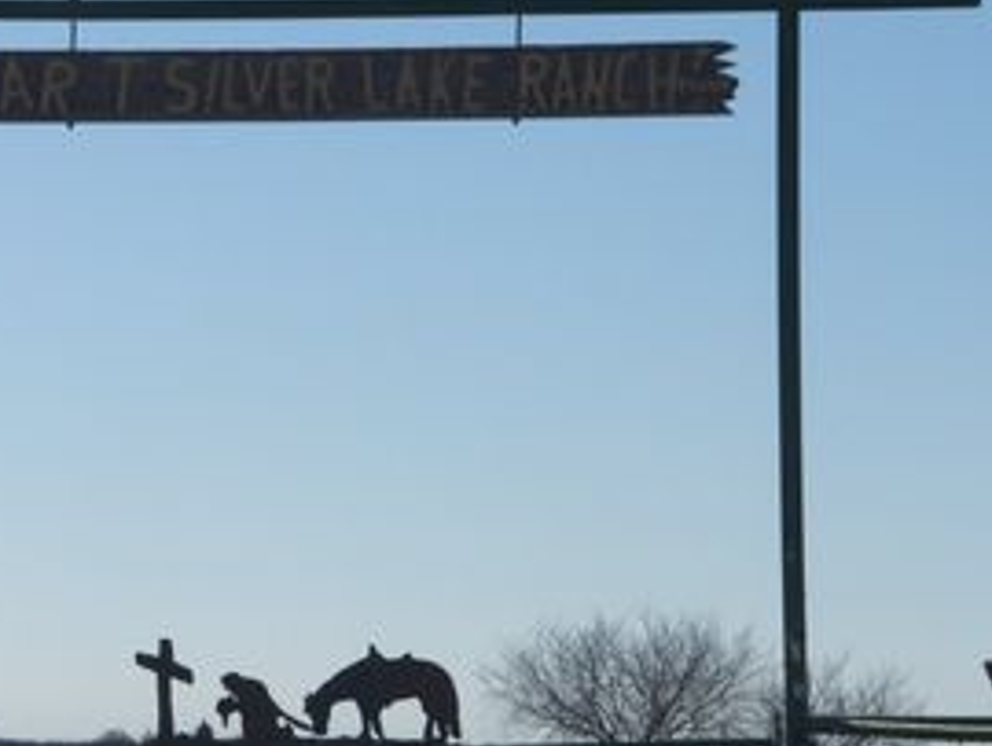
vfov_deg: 7.9
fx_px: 5364
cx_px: 334
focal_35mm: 187
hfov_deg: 10.6
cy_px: 605
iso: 64
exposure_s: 1/100
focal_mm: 17.9
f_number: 14.3
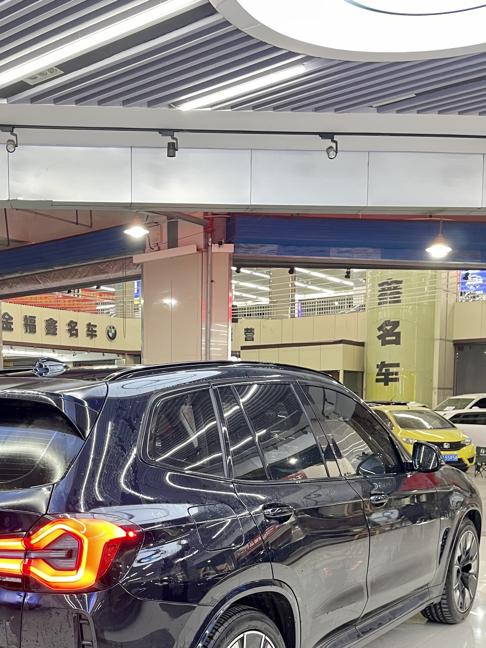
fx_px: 749
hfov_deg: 35.4
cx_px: 141
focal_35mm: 40
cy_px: 471
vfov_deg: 45.5
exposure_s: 1/50
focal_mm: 5.1
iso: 320
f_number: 1.6
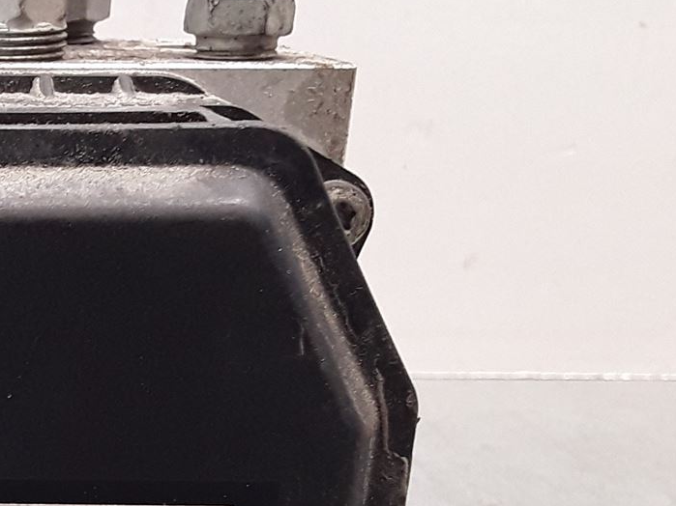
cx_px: -249
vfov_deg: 17.6
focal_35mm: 82
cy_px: 484
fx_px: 1601
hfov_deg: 21.2
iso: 64
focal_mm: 2.91
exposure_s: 1/50
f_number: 1.9
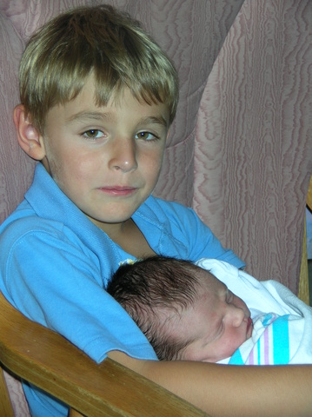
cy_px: 208
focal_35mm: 109
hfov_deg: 13.6
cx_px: 156
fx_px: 1312
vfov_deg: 18.1
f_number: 3.5
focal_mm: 17.9
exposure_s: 1/120
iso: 50
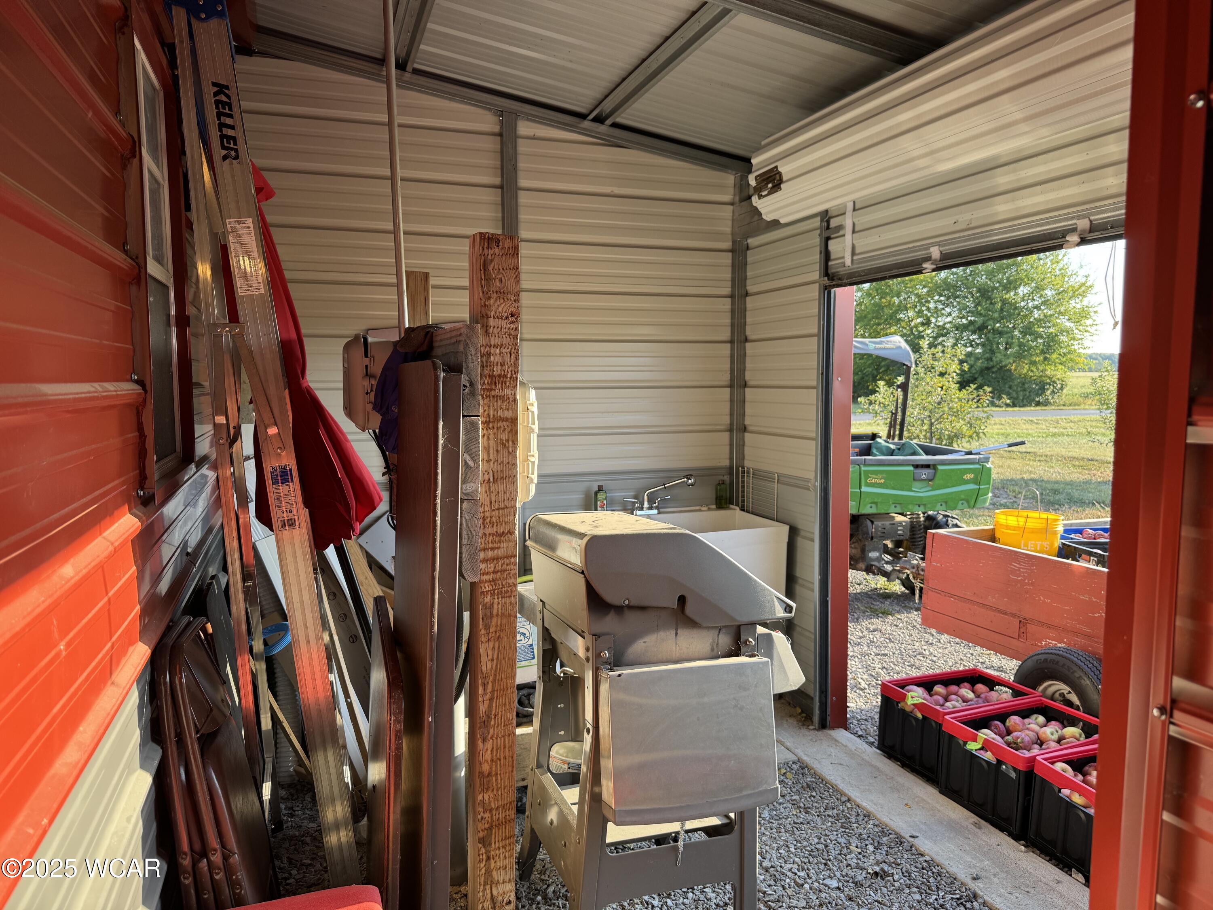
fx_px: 841
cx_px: 606
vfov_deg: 56.8
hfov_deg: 71.6
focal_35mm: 24
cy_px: 455
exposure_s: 1/207
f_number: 1.78
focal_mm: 6.76
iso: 64
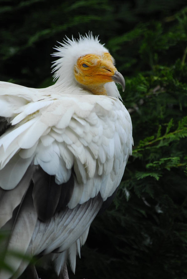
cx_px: 87
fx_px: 5539
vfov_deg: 2.9
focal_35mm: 713
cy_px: 147
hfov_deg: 1.9
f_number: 5.6
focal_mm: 400
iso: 400
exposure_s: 1/640
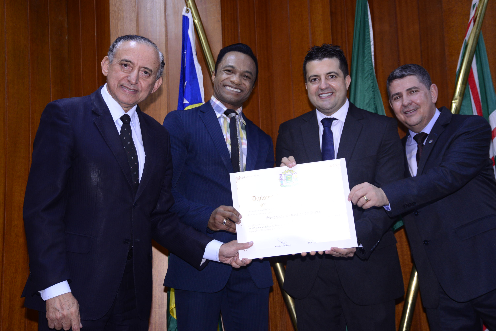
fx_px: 758
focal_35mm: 55
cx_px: 248
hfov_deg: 36.2
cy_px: 166
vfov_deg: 24.6
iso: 1600
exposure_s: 1/80
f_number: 5
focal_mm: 55
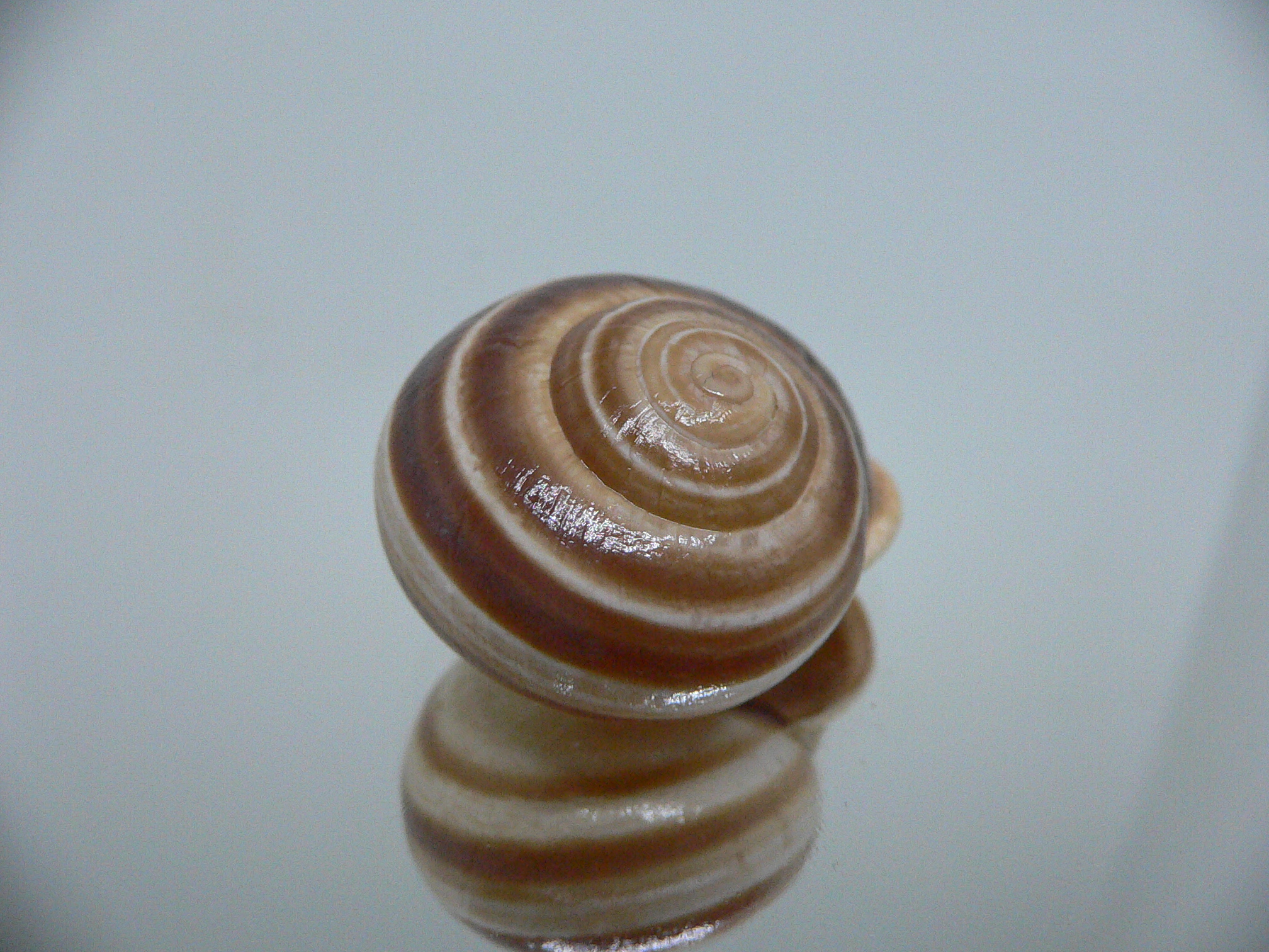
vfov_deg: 40.7
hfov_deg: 52.6
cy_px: 476
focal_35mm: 35
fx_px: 1283
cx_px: 634
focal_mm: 4.6
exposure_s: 1/60
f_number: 2.8
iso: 200
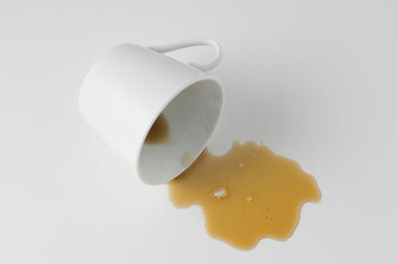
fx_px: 828
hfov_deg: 27.0
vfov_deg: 18.1
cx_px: 199
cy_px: 132
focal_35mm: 75
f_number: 16
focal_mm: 50
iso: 200
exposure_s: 1.3
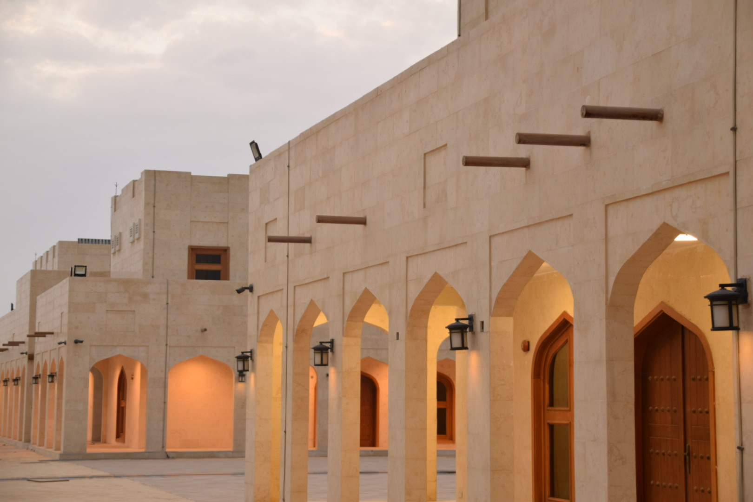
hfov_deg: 26.0
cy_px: 251
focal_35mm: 78
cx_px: 376
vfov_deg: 17.5
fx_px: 1631
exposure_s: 1/50
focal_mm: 52
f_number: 5
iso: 400
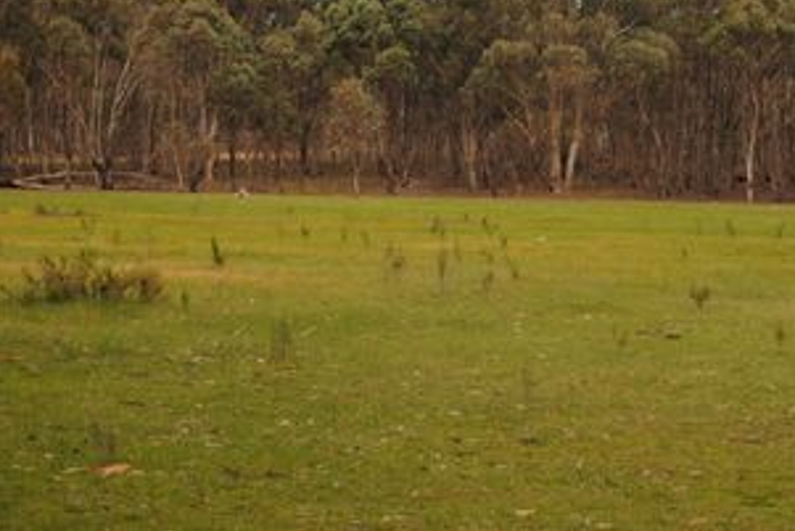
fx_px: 2585
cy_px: 226
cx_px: 578
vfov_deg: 11.7
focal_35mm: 117
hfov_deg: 17.4
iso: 100
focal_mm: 50
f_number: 6.3
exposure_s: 1/160
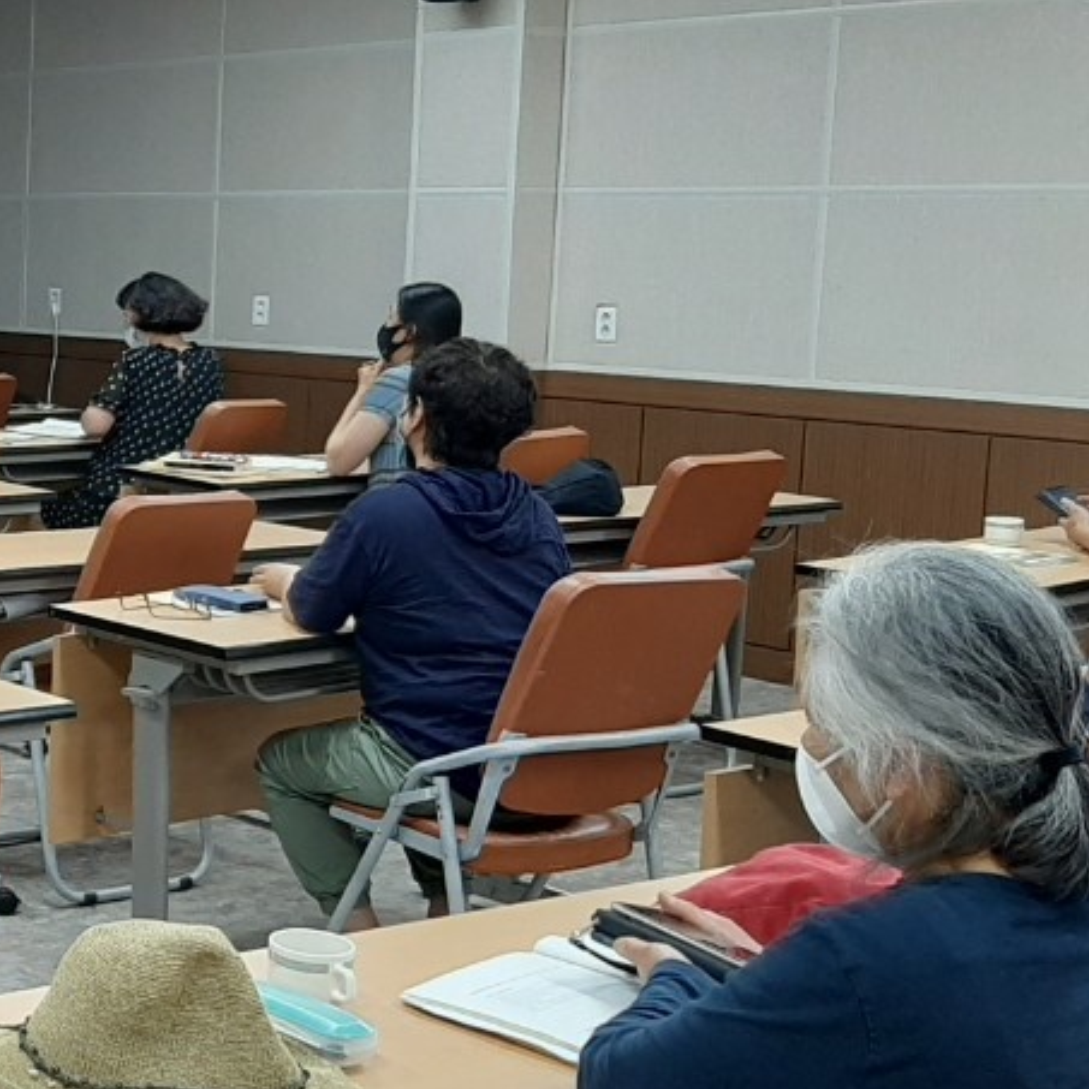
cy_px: 536
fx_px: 2313
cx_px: -327
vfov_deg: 26.5
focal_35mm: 65
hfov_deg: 23.4
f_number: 1.7
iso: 100
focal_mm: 3.93
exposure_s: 1/60.2
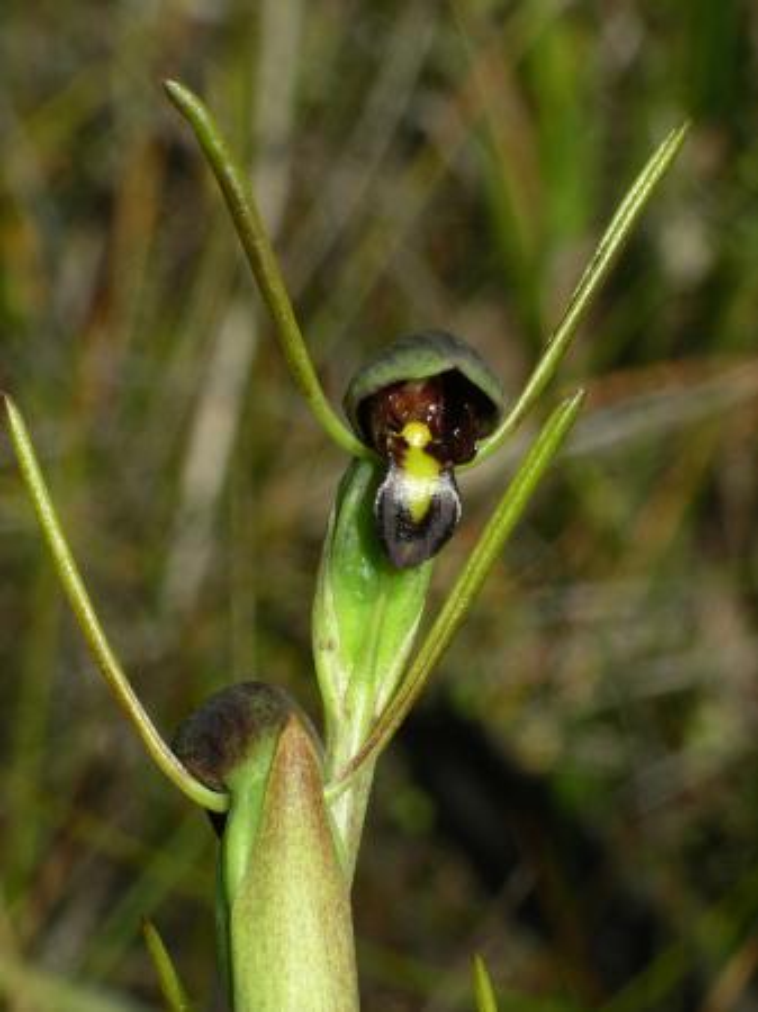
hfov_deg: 7.9
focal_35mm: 187
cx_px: 379
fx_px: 5465
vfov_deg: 10.6
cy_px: 506
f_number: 7.7
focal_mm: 39
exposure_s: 1/125
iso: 64
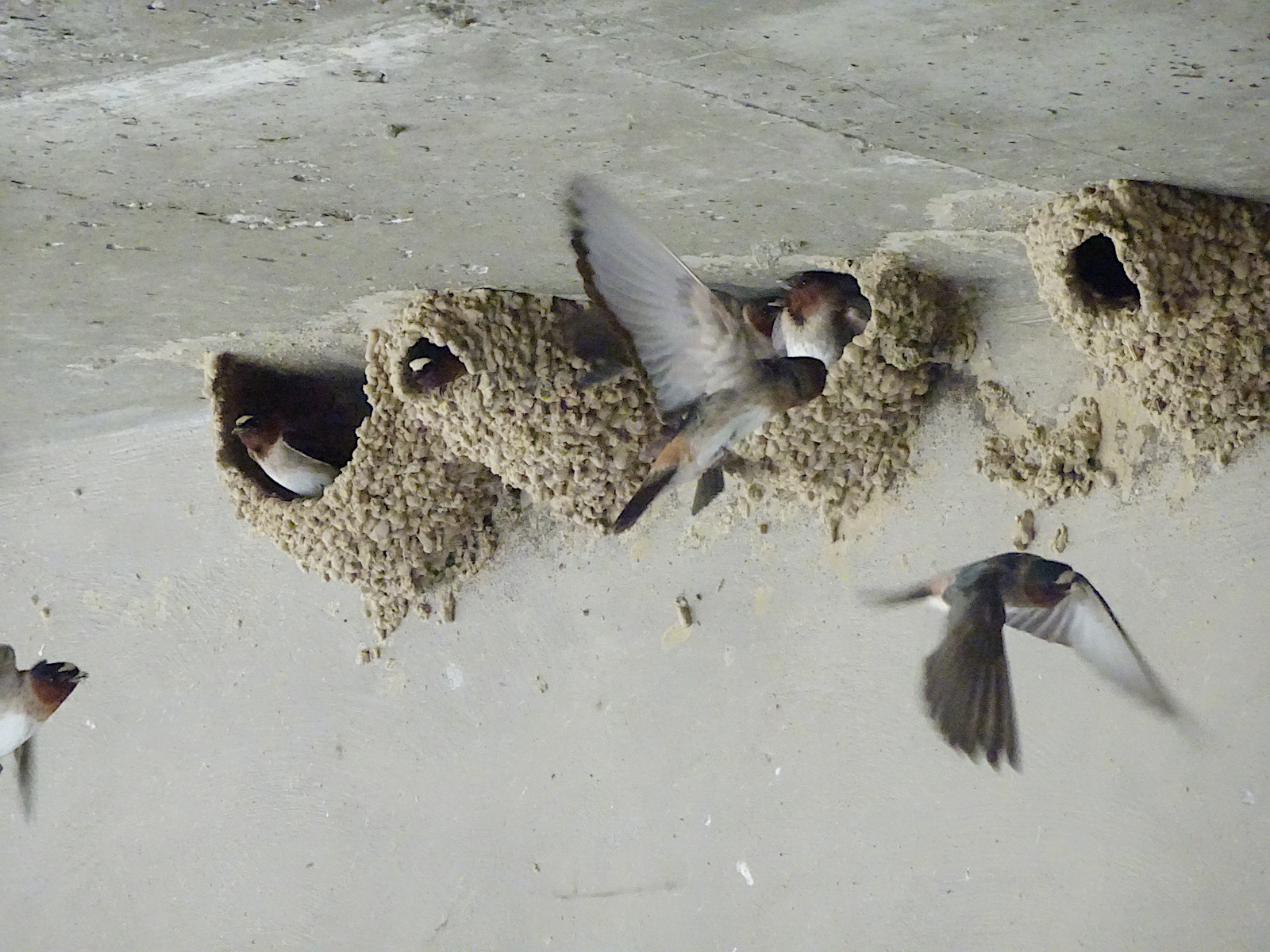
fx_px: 11006
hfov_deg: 6.6
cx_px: 635
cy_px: 476
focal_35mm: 300
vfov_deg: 5.0
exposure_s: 1/320
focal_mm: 51.19
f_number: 6.3
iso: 3200
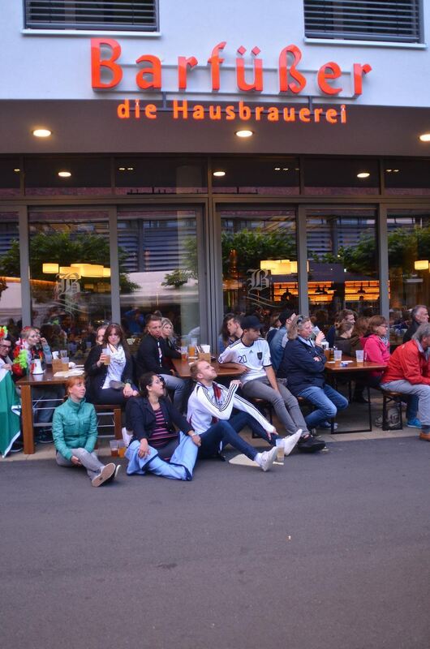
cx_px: 215
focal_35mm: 30
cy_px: 324
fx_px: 540
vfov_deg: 62.0
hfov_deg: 43.4
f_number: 2.8
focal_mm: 20
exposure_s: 1/100
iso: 800
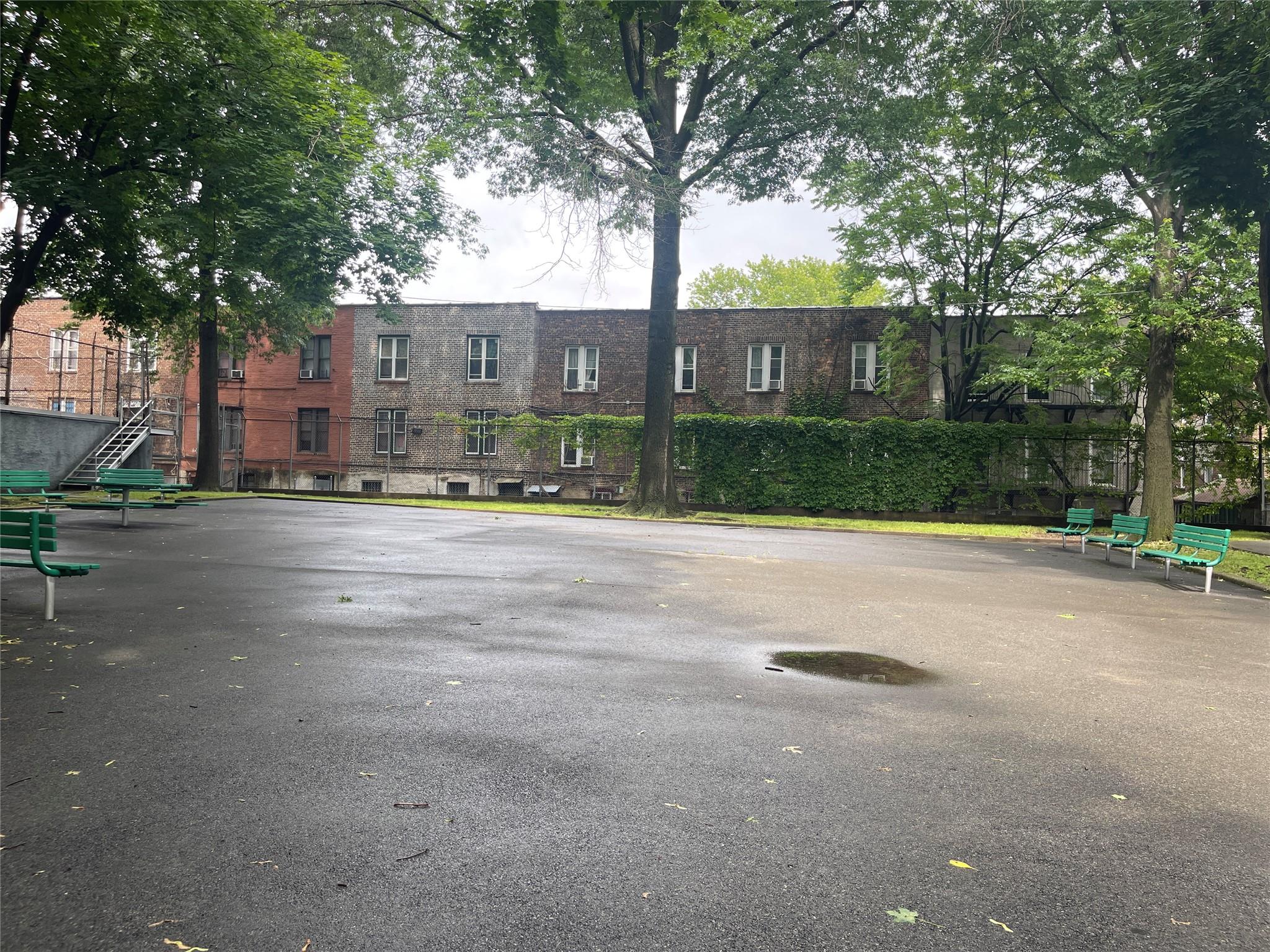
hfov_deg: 69.4
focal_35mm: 25
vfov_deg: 54.9
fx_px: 917
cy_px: 476
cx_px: 635
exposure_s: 1/518
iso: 32
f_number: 1.6
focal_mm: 5.1
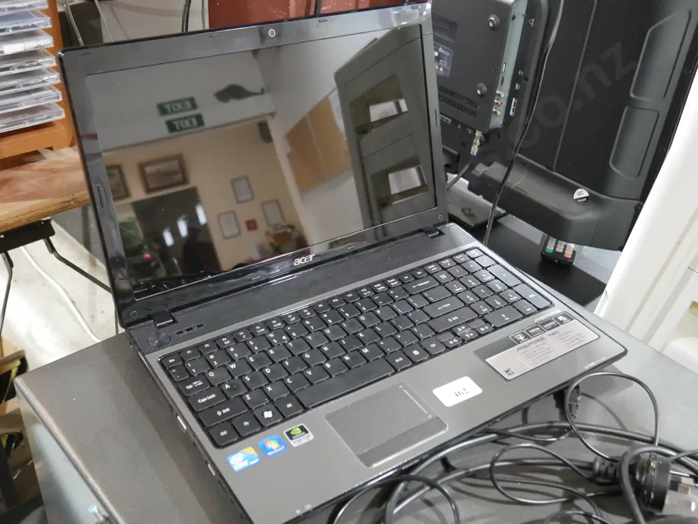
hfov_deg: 49.0
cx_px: 349
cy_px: 262
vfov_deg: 37.8
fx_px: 767
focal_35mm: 38
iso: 3200
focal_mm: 19
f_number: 4.1
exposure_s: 1/60
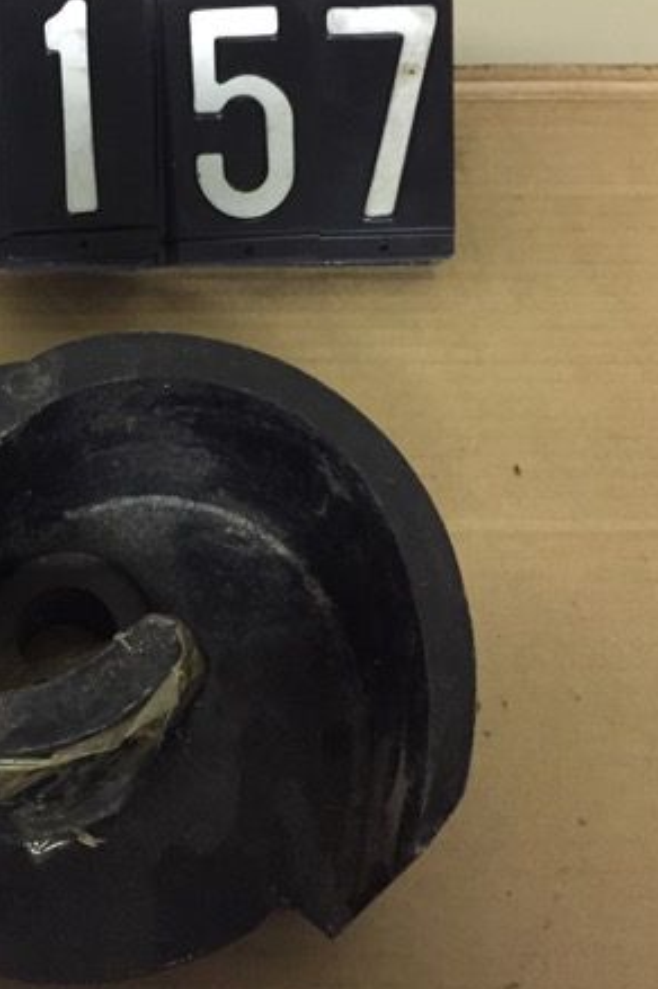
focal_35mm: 44
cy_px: 475
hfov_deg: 29.2
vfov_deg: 44.5
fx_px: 1208
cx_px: 68
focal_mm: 4.15
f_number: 2.2
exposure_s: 1/15
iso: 400
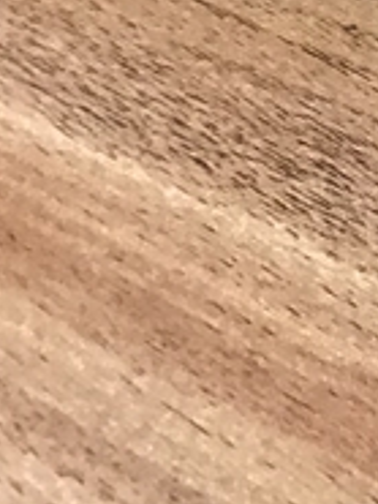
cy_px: -240
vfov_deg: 12.2
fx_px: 2254
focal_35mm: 155
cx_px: 862
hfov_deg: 8.8
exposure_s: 1/7
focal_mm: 3.99
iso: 80
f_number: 1.8
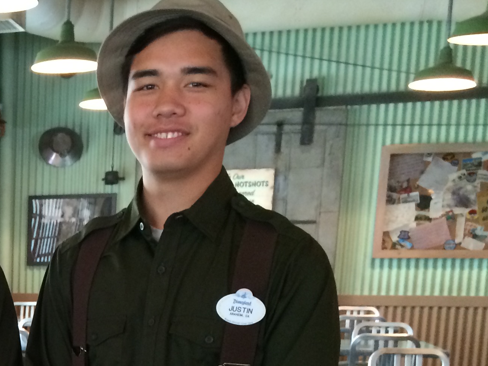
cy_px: 445
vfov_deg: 19.0
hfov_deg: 24.0
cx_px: -118
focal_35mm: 73
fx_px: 1029
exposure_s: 1/24
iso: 250
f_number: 2.2
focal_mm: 4.15
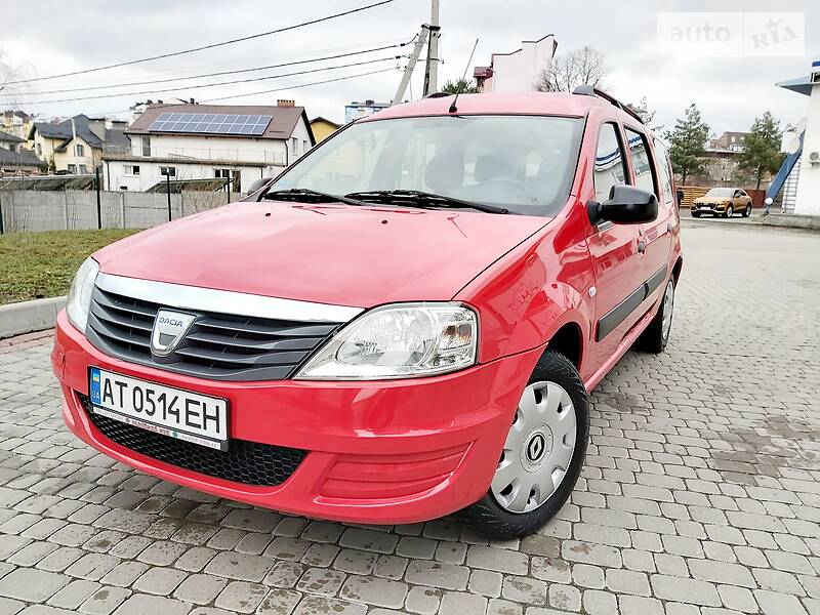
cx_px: 410
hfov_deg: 67.3
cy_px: 308
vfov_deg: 53.1
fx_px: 616
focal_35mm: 26
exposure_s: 1/696
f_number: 1.7
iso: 64
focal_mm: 3.9
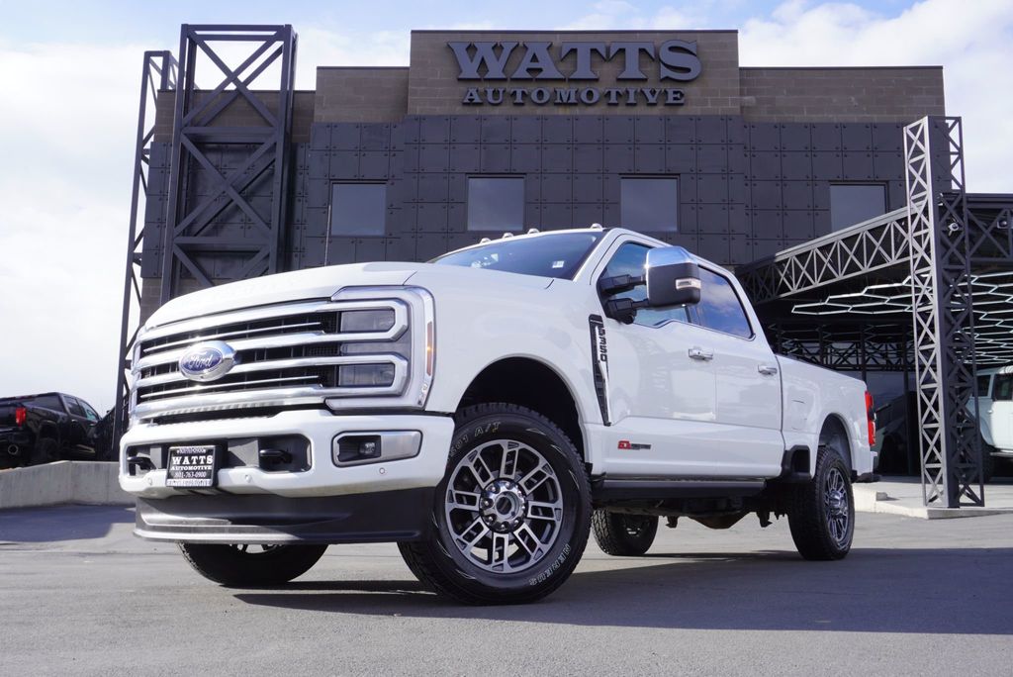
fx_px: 971
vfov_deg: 38.4
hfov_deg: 55.1
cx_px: 506
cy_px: 338
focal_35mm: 34
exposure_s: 1/125
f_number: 9
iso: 100
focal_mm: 23
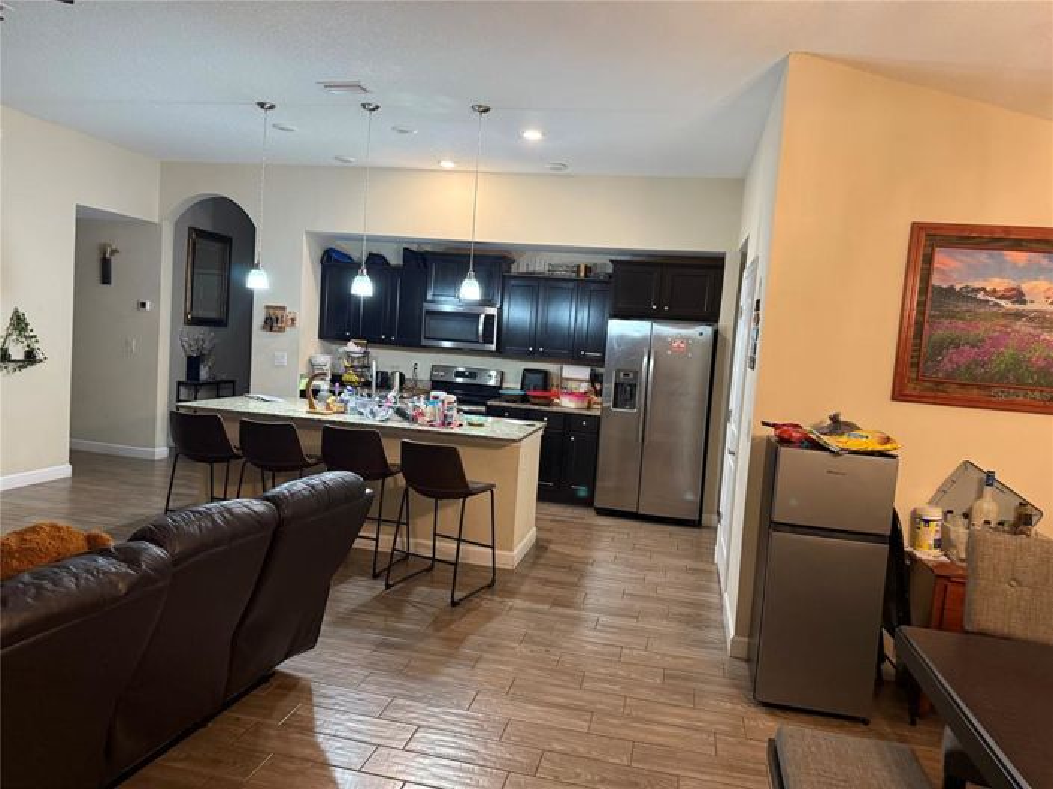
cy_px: 394
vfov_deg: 56.8
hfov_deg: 71.6
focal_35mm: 24
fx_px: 730
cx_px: 526
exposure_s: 1/60
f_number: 1.78
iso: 400
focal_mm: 6.76
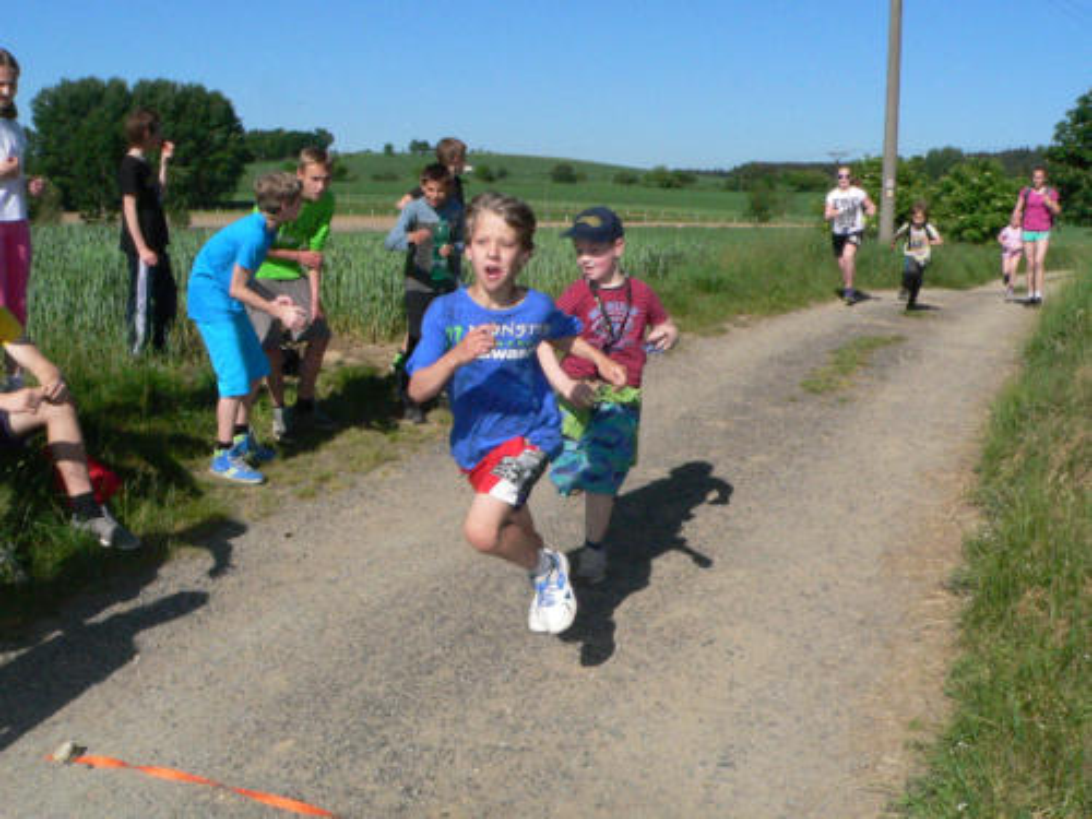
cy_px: 410
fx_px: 1136
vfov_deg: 39.7
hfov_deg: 51.4
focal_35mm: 36
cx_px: 546
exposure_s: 1/1600
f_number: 8
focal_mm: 6
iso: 400
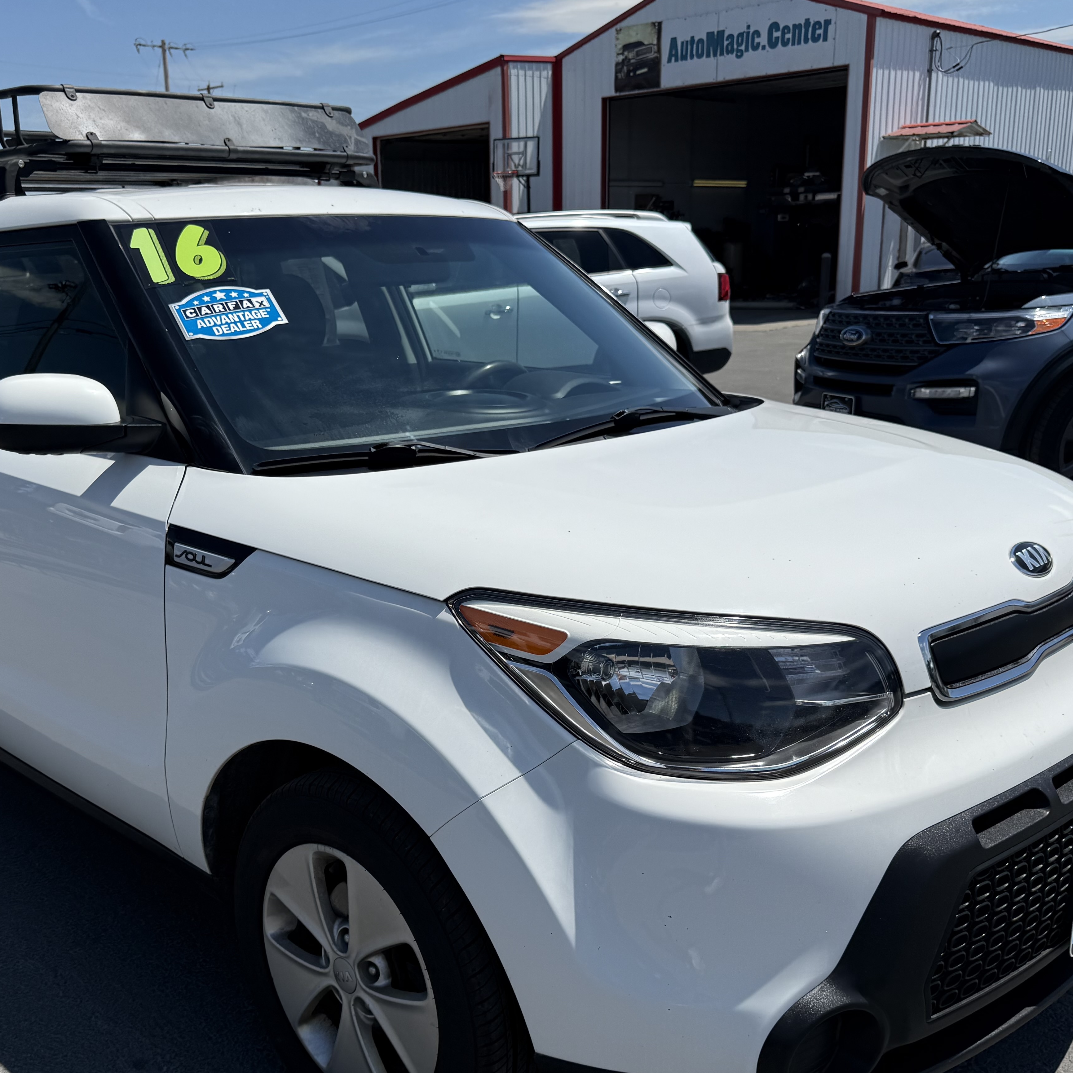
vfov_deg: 47.0
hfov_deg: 47.0
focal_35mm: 35
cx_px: 431
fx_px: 1227
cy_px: 636
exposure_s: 1/8130
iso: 80
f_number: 1.78
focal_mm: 6.76
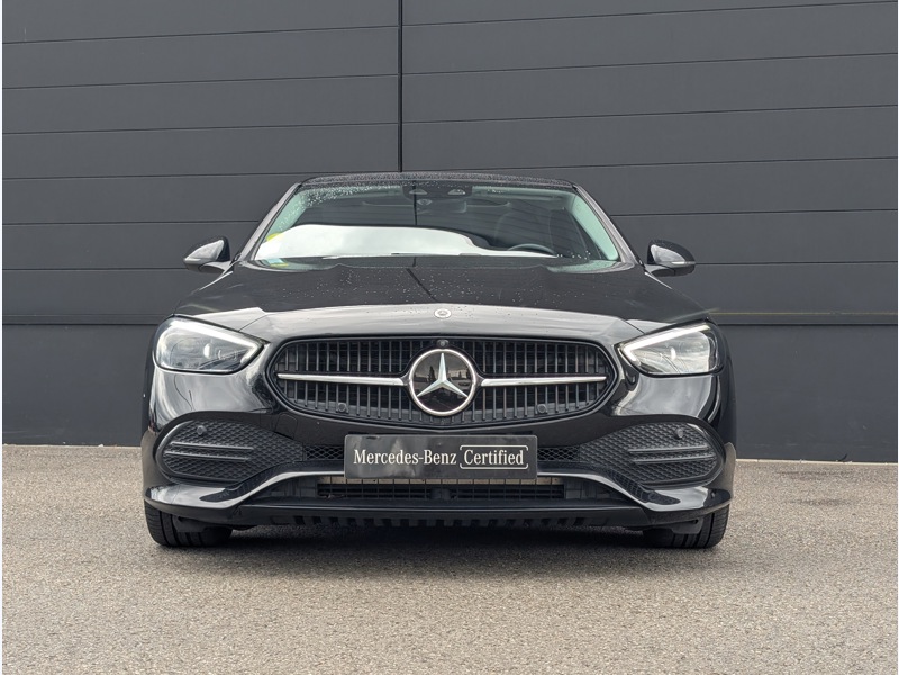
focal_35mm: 49
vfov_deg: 29.7
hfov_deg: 38.9
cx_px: 450
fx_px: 1273
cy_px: 338
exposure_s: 1/264
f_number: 1.68
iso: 20
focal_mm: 6.9
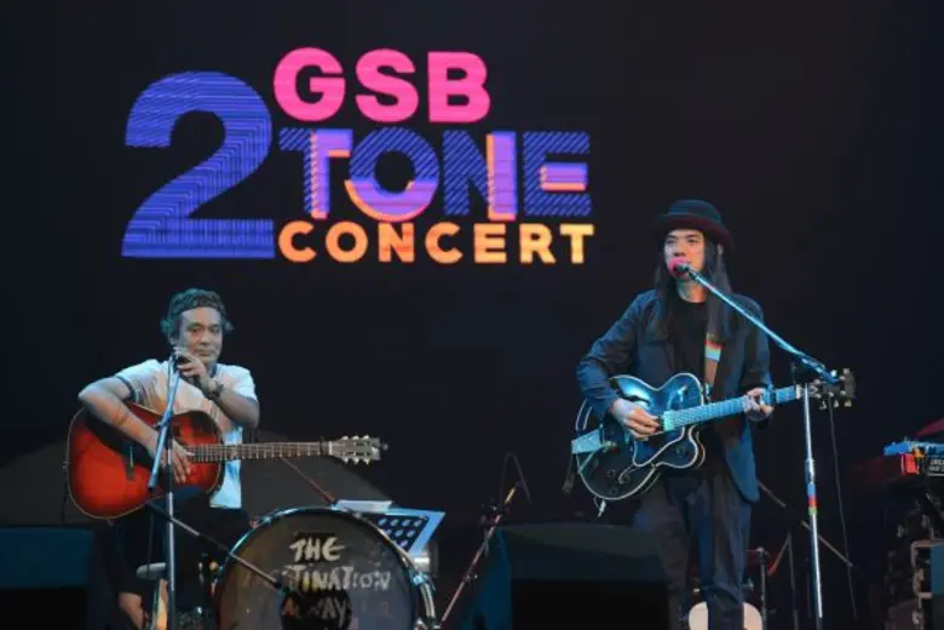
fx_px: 3042
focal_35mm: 116
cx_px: 472
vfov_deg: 11.8
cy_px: 315
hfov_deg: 17.6
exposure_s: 1/400
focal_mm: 116
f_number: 3.5
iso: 1600
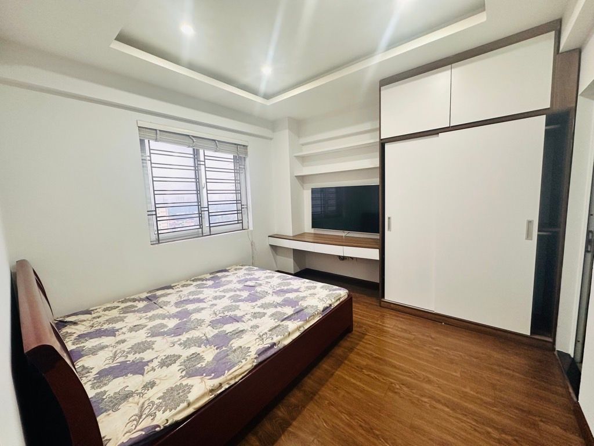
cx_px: 297
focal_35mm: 14
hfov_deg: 102.1
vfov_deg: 85.7
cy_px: 223
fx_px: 240
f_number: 2.2
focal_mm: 2.22
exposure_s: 1/100
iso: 160
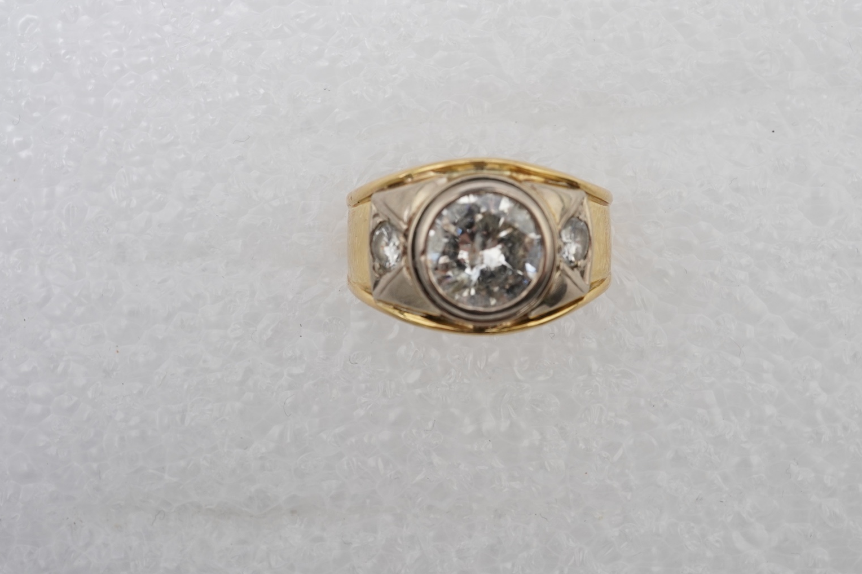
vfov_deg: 25.5
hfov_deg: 37.5
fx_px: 1269
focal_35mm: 53
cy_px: 245
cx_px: 481
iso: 500
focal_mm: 30
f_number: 18
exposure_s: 1/125
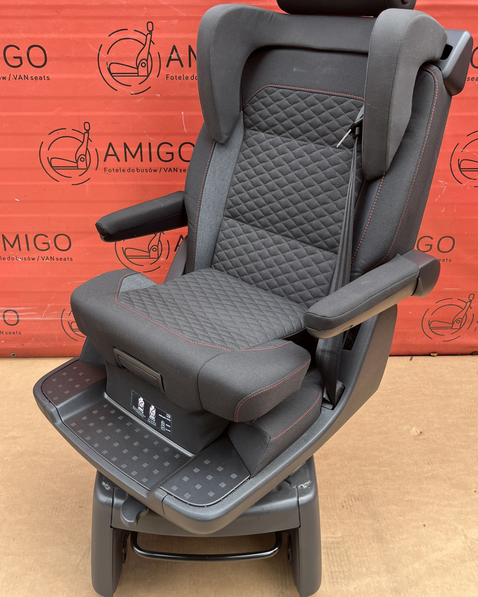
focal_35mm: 32
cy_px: 256
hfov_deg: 45.7
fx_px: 566
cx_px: 219
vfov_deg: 55.5
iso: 40
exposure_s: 1/122
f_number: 1.6
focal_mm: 5.1
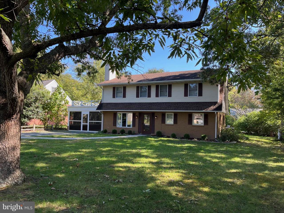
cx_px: 142
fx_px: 213
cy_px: 106
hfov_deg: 67.3
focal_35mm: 26
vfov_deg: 53.1
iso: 50
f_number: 1.6
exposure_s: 1/375
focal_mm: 5.1
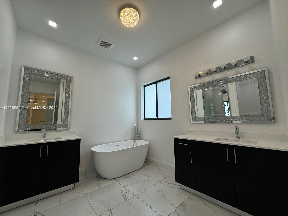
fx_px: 116
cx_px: 144
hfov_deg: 102.1
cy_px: 108
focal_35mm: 14
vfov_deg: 85.7
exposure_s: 1/126
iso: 40
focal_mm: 2.22
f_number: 2.2
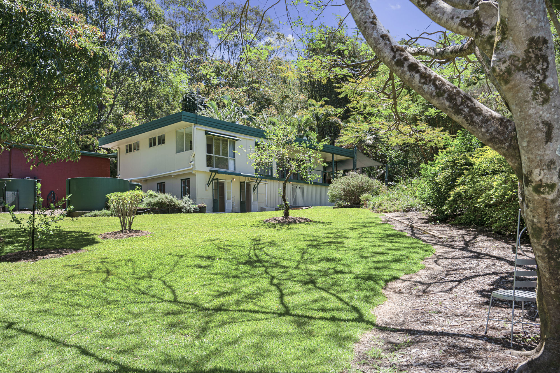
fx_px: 459
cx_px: 280
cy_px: 186
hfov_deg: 62.8
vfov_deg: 44.2
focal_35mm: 30
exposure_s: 1/200
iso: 100
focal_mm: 29.5
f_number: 7.1
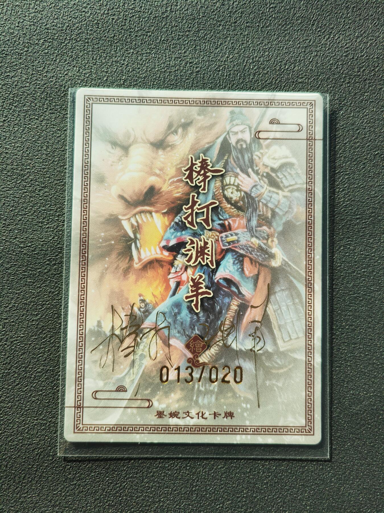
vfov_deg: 65.3
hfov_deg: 51.4
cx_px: 192
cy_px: 256
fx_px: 399
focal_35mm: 27
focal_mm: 5.53
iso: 125
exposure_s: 1/100
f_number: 1.8
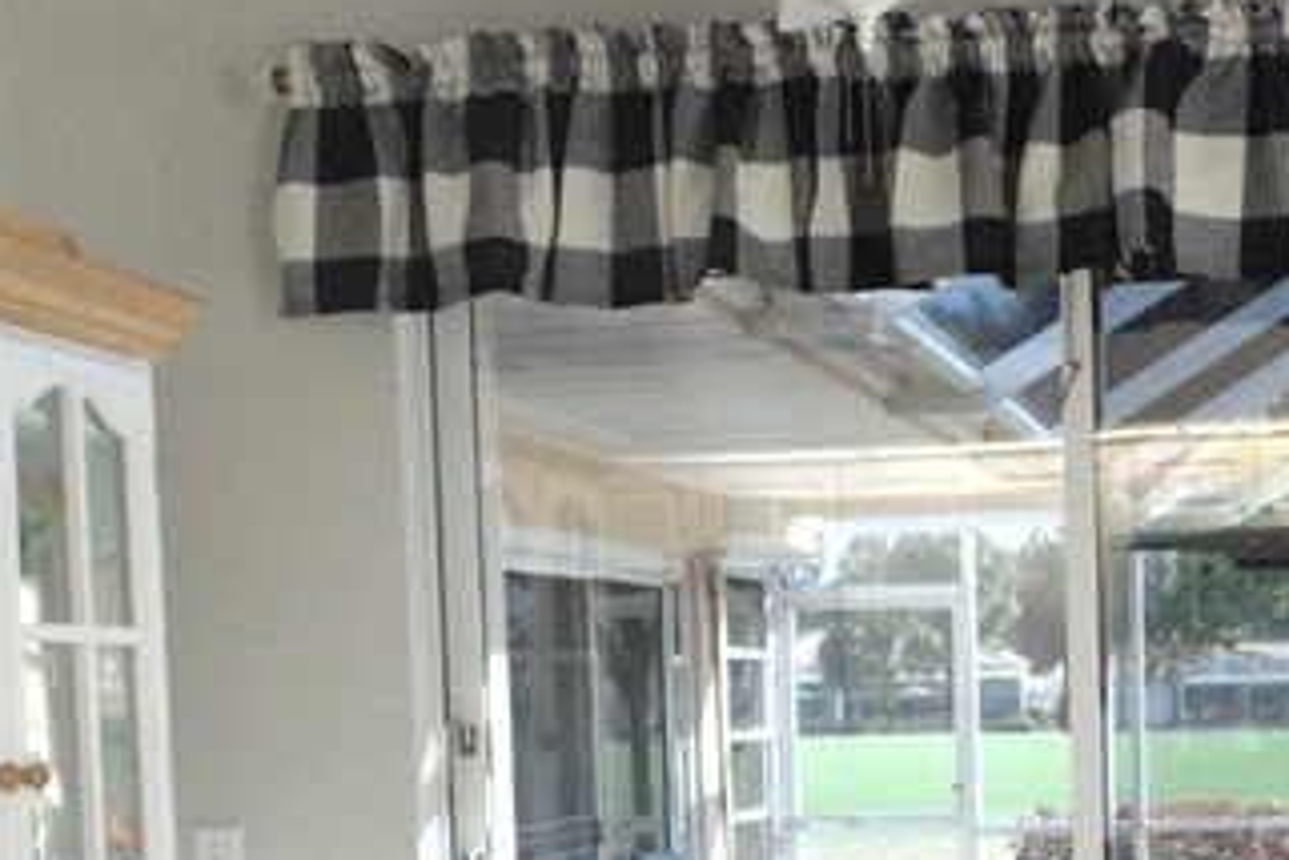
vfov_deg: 17.9
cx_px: 1048
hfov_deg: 27.1
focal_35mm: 73
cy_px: 977
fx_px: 2614
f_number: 3.1
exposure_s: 1/30
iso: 250
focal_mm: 4
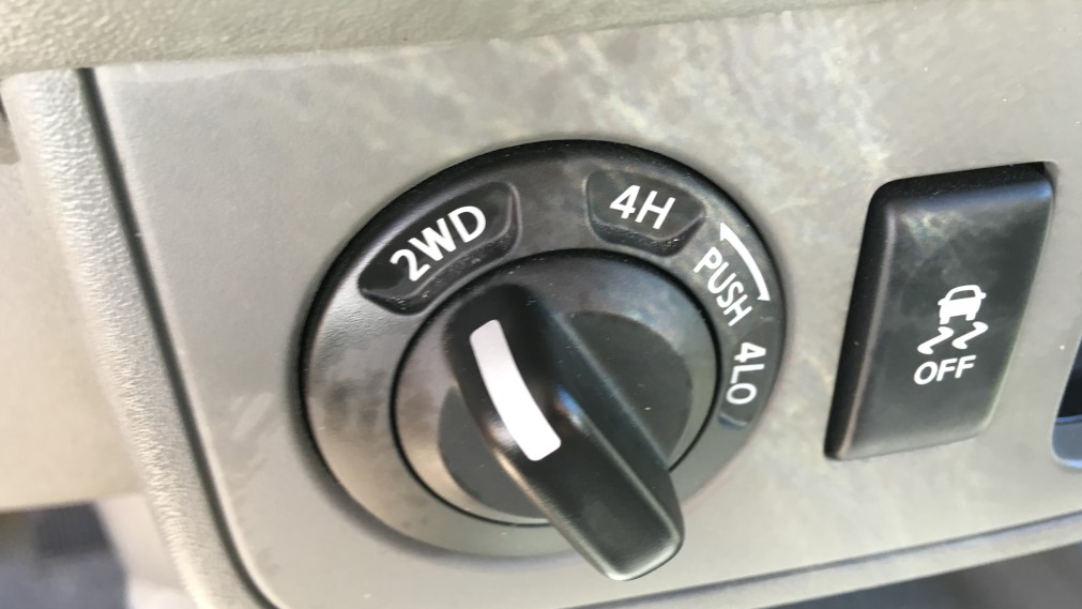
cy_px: 368
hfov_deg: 61.0
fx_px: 918
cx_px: 539
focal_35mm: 32
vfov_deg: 36.5
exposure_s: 1/30
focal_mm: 4.15
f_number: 2.2
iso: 64
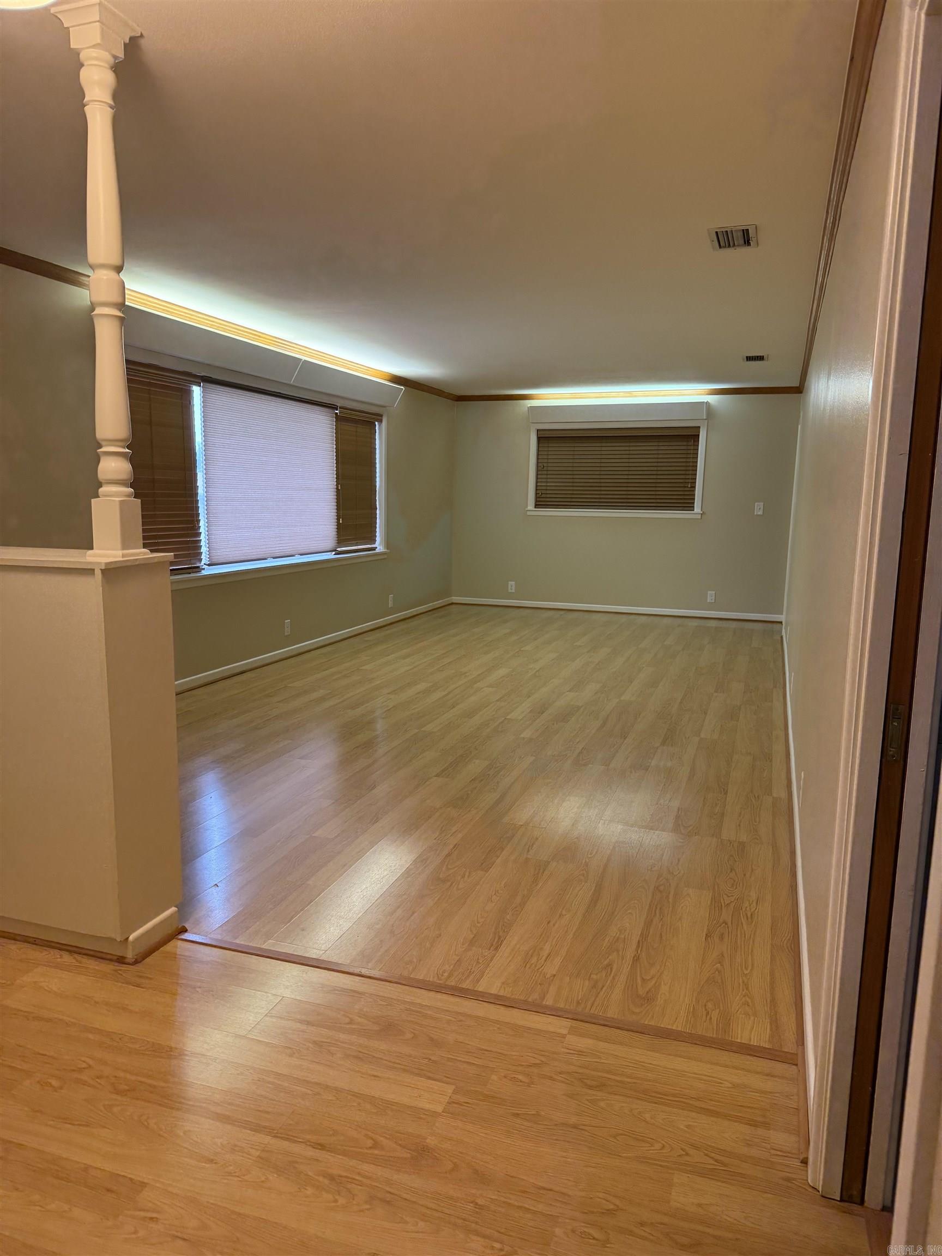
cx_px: 471
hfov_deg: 56.8
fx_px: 871
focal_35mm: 24
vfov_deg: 71.6
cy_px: 628
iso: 200
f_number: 1.78
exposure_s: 1/60
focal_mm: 6.76
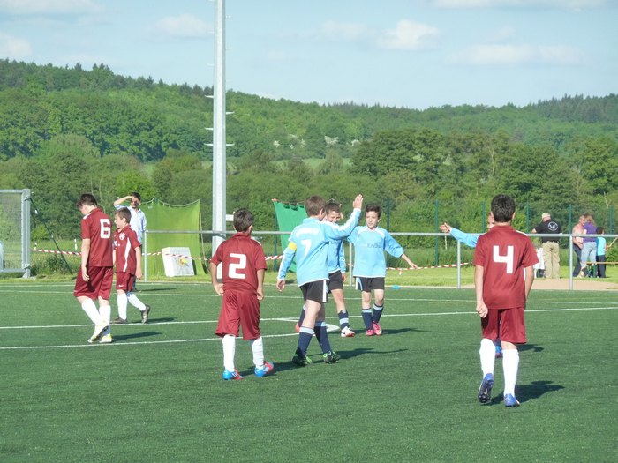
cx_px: 309
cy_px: 232
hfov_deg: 9.4
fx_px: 3749
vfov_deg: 7.1
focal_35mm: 210
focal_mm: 34.4
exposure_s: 1/640
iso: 250
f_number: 4.6
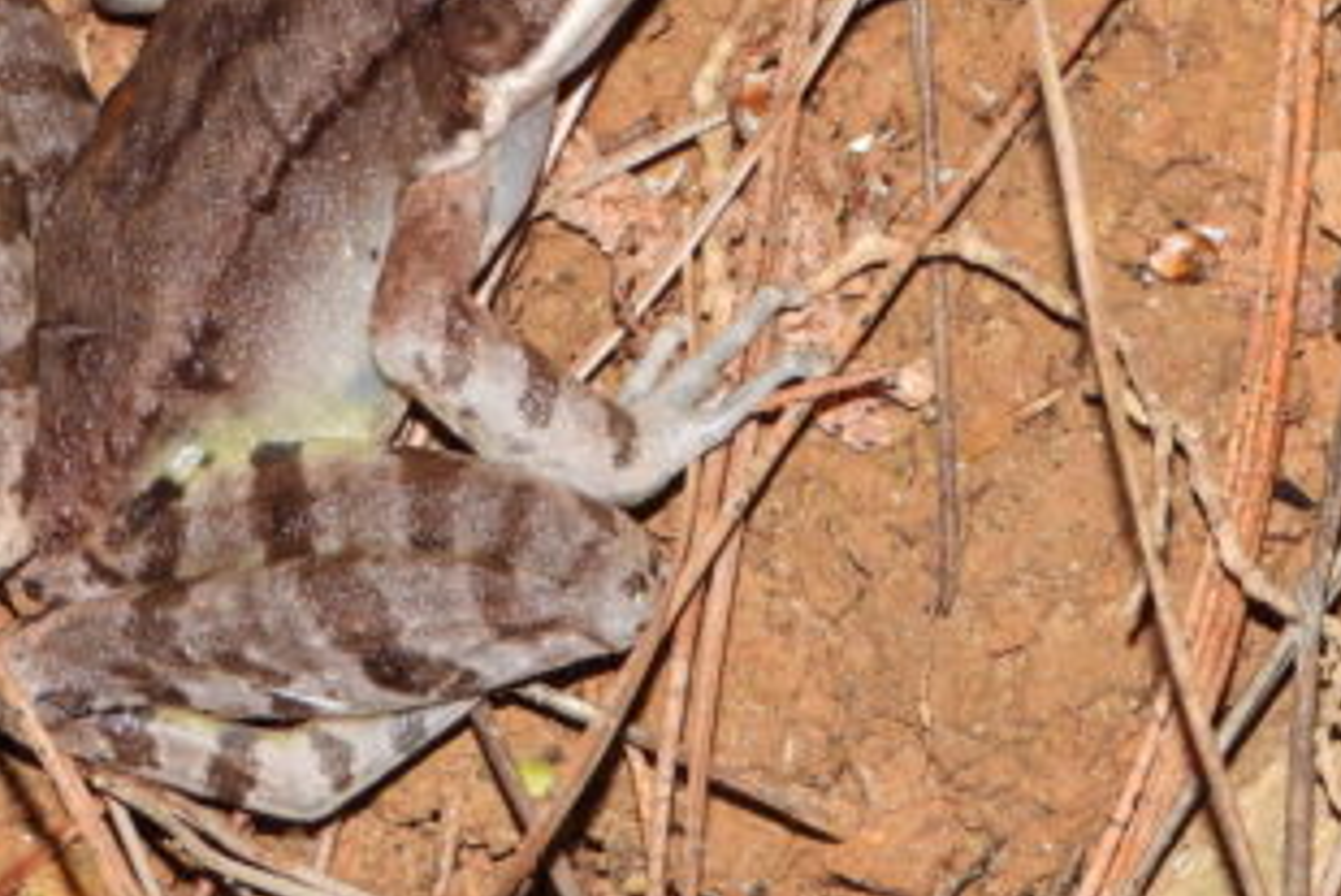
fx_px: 35551
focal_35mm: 954
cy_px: 82
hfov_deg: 2.2
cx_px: 411
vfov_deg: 1.4
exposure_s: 1/125
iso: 200
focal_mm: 66.5
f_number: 5
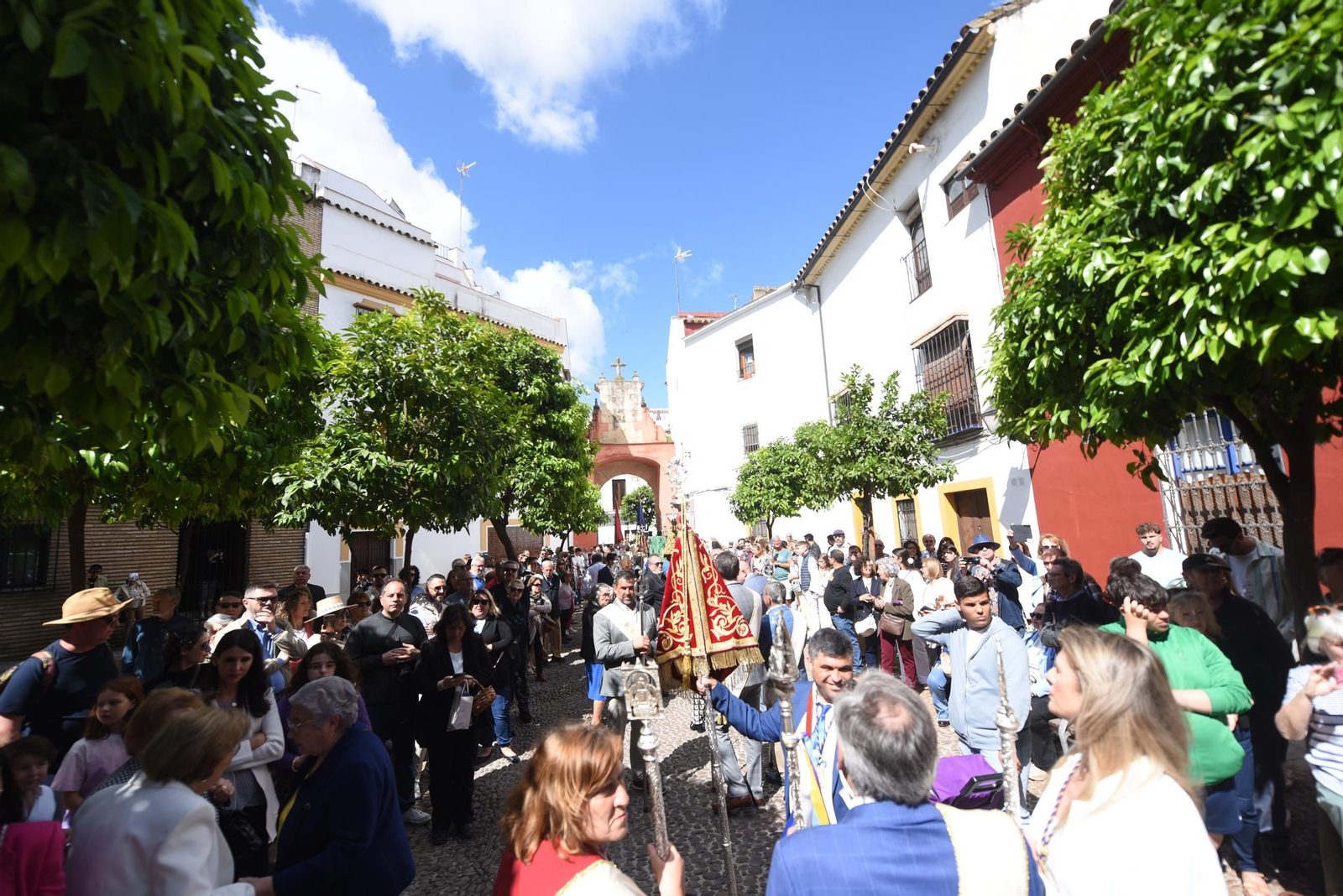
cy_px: 448
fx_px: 522
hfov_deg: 104.2
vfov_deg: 81.3
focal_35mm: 14
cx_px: 672
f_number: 3.5
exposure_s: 1/800
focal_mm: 14
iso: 100
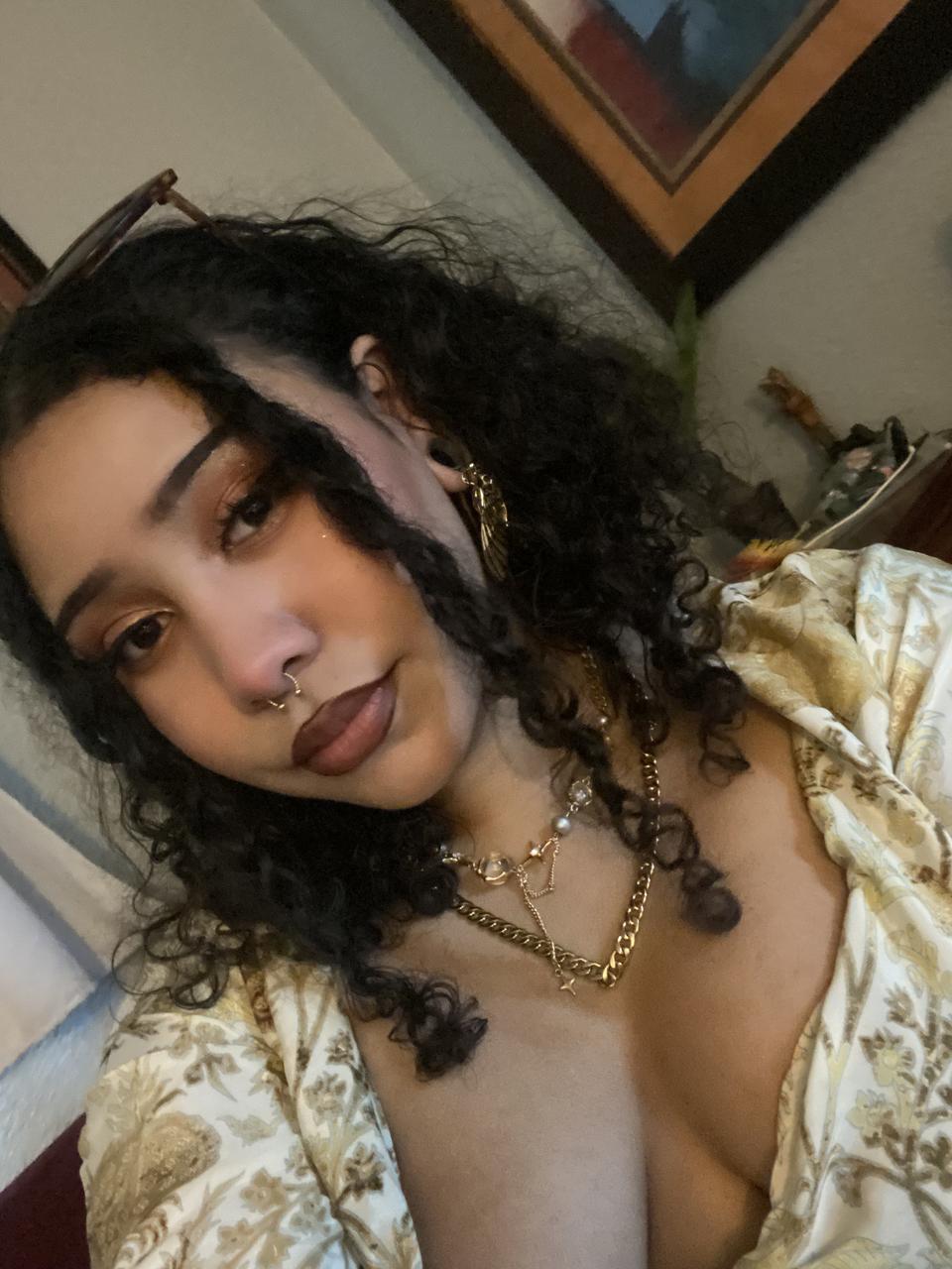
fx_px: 1100
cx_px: 476
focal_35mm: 30
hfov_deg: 46.8
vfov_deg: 60.0
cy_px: 634
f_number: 2.2
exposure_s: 1/15
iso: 1250
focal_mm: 2.71
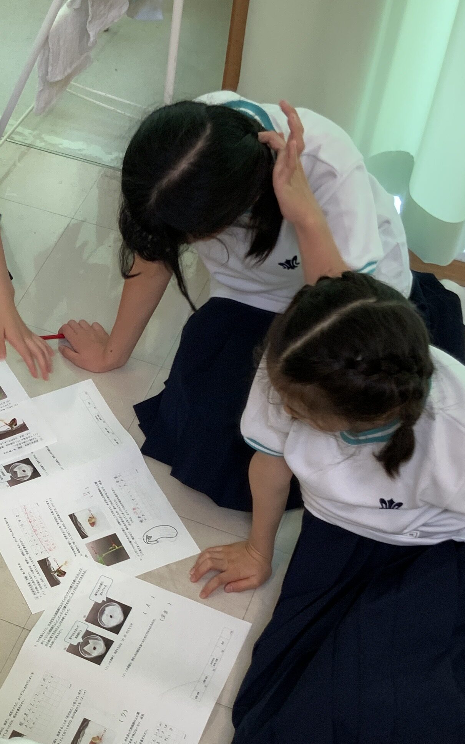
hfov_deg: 19.6
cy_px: 525
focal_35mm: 64
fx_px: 1298
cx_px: -22
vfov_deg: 31.6
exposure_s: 1/100
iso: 25
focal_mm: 3
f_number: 1.8
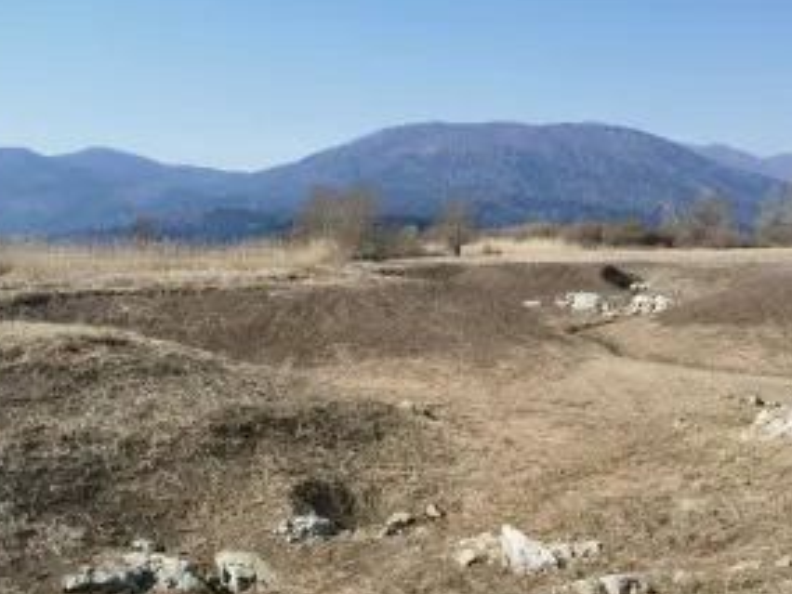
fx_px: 869
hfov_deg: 48.3
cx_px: 516
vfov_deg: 37.7
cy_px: 307
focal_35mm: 38
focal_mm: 5.58
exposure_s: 1/2778
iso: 50
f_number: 1.8
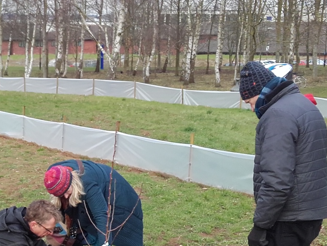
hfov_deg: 26.2
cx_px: 73
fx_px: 690
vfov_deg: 20.1
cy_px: 158
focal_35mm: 73
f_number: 2.2
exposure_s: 1/130
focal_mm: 3.31
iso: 50
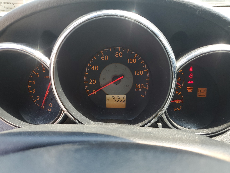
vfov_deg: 51.4
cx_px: 115
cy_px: 85
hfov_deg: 65.3
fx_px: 179
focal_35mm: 27
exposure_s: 1/250
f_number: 1.5
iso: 50
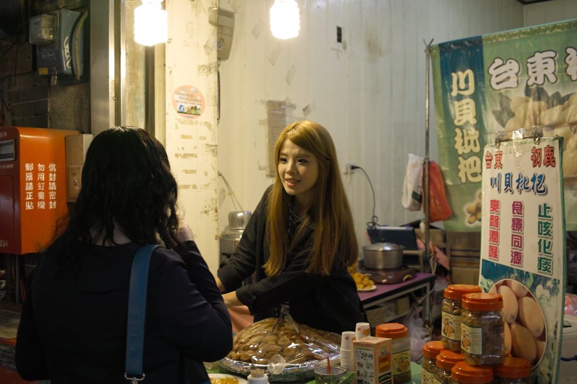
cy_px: 192
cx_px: 288
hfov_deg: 47.4
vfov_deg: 32.6
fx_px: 657
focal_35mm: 41
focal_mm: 24.2
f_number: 2.8
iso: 200
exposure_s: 1/50
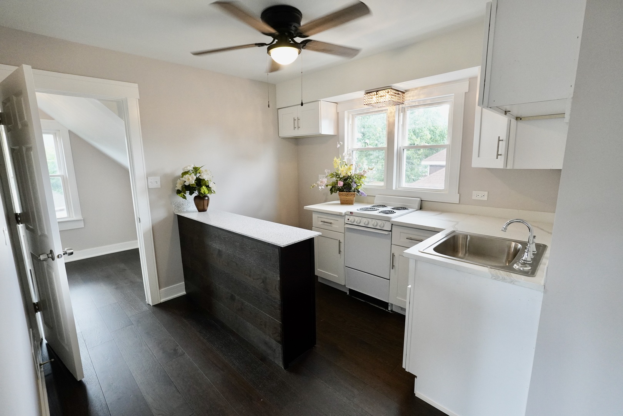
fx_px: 286
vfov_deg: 72.1
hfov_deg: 95.0
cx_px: 312
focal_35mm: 16
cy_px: 208
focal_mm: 11
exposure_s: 1/160
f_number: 4
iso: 1600
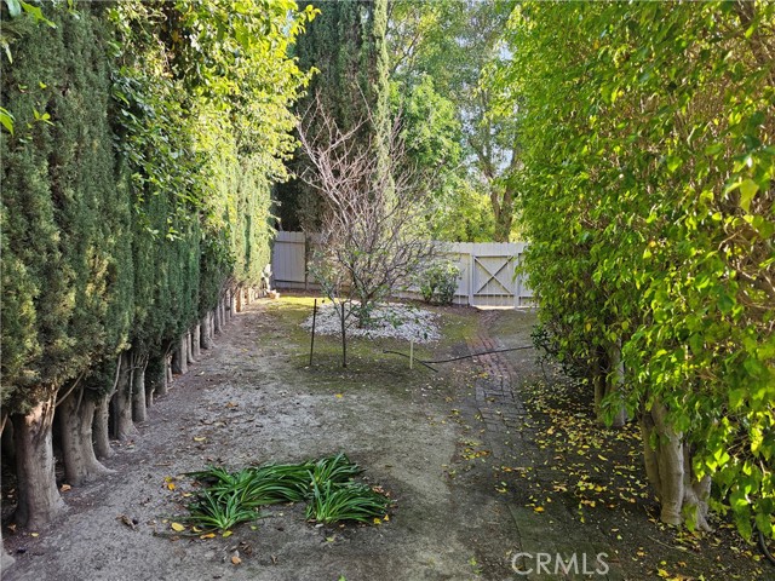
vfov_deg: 58.9
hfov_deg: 73.9
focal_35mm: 23
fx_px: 515
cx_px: 388
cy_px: 290
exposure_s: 1/120
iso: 32
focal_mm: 6.3
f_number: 1.7
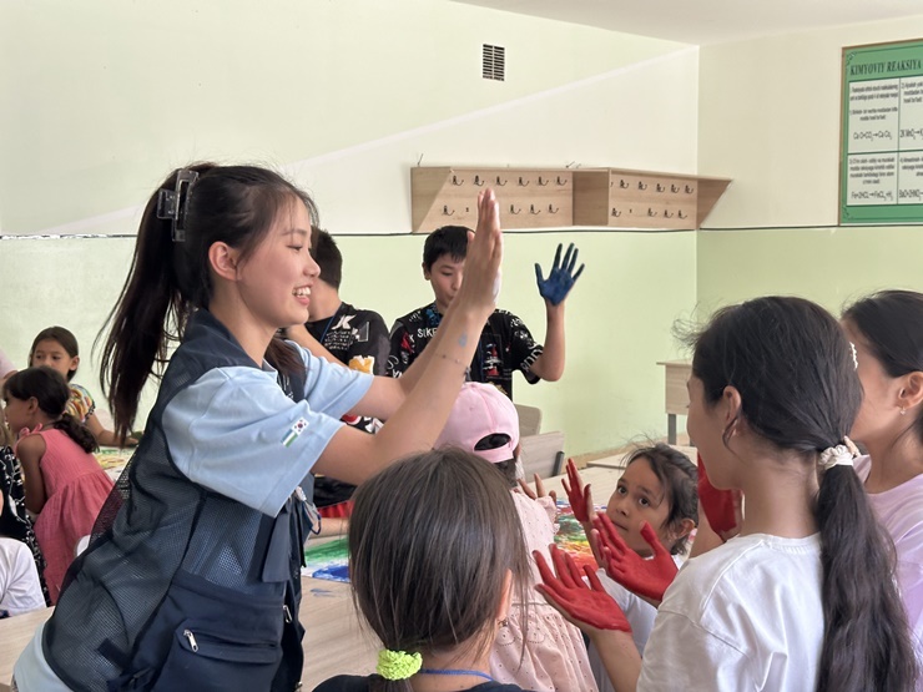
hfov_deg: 39.7
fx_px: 1280
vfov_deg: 30.3
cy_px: 346
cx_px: 462
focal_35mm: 48
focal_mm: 6.86
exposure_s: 1/67
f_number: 1.78
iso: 80
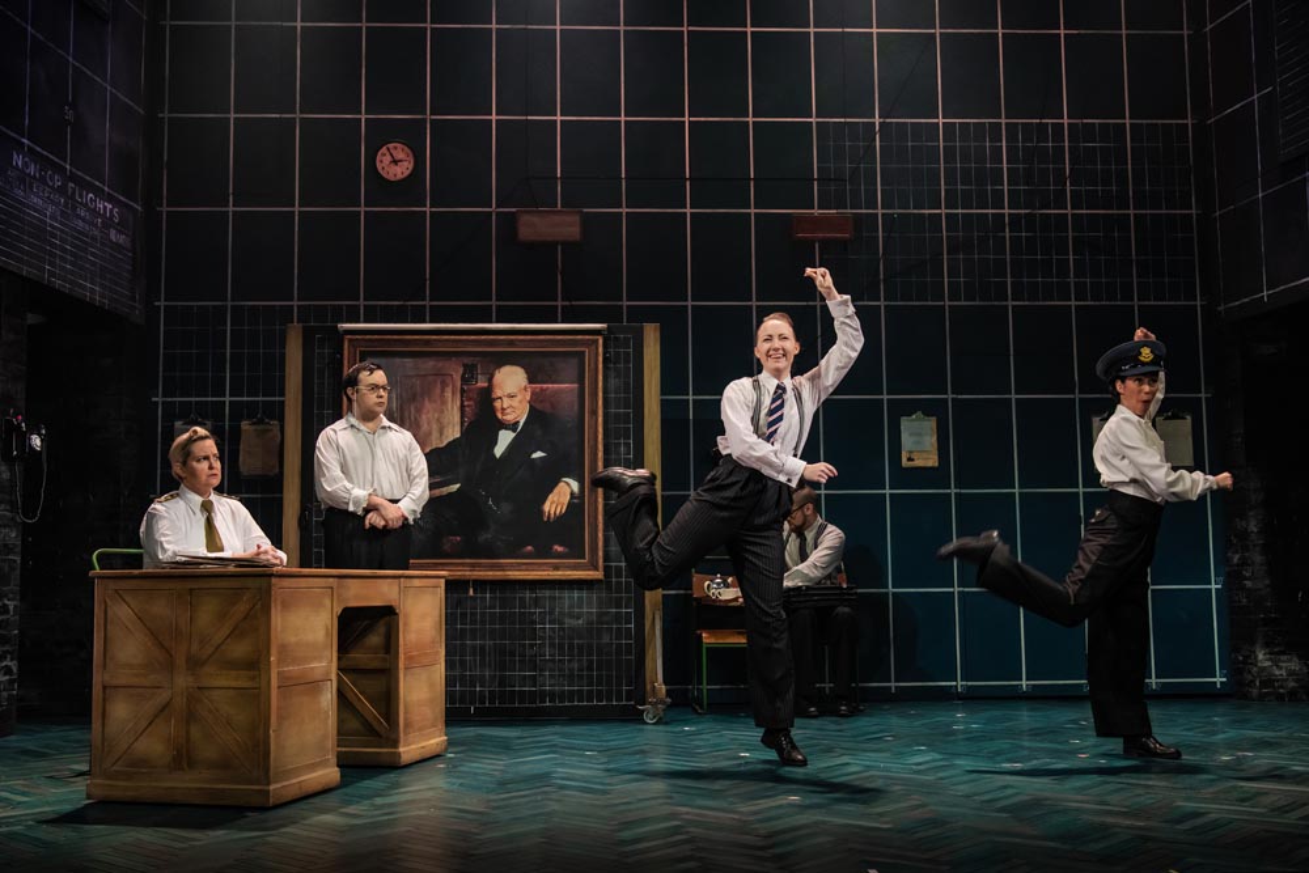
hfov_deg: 55.8
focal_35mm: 34
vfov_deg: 38.9
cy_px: 436
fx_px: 1236
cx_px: 654
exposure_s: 1/200
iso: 1000
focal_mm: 34
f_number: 4.5
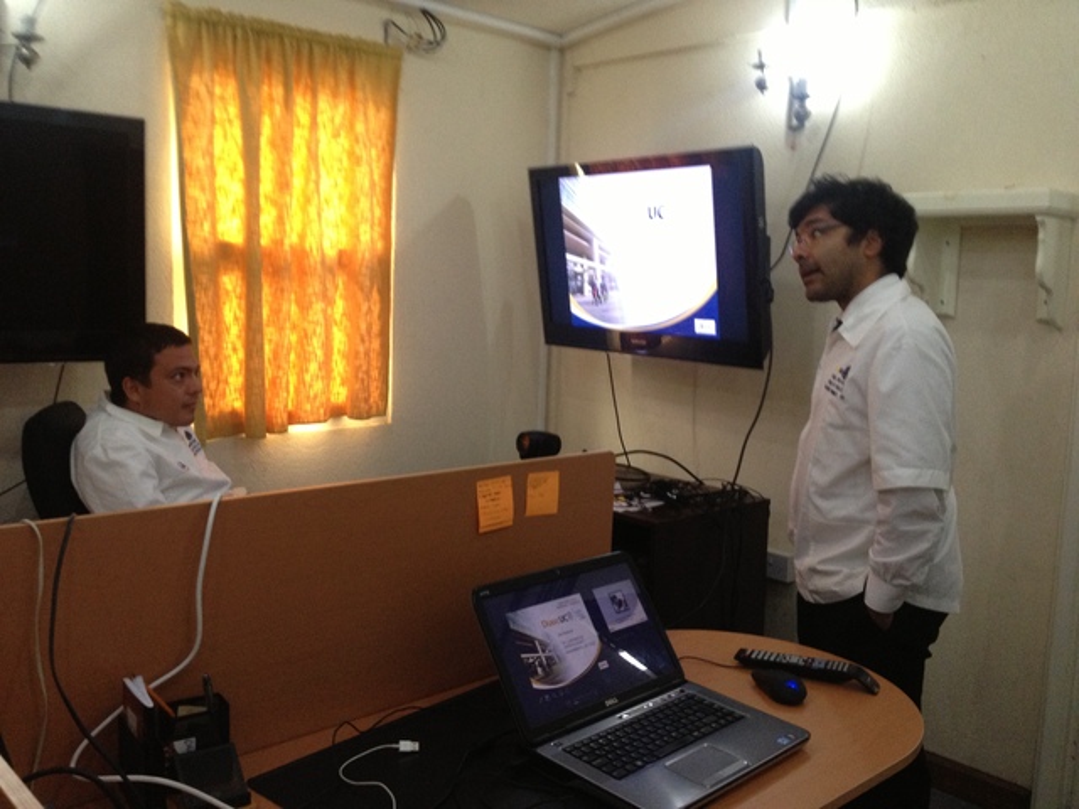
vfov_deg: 40.7
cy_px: 404
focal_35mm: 35
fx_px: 1091
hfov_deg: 52.6
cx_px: 540
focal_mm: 4.28
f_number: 2.4
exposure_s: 1/20
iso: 200
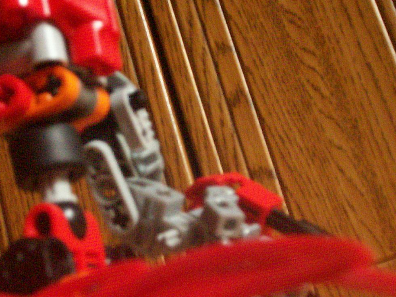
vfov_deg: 19.6
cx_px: 130
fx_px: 858
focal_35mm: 75
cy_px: 166
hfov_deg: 25.8
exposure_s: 1/8
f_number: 4.5
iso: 400
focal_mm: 5.9
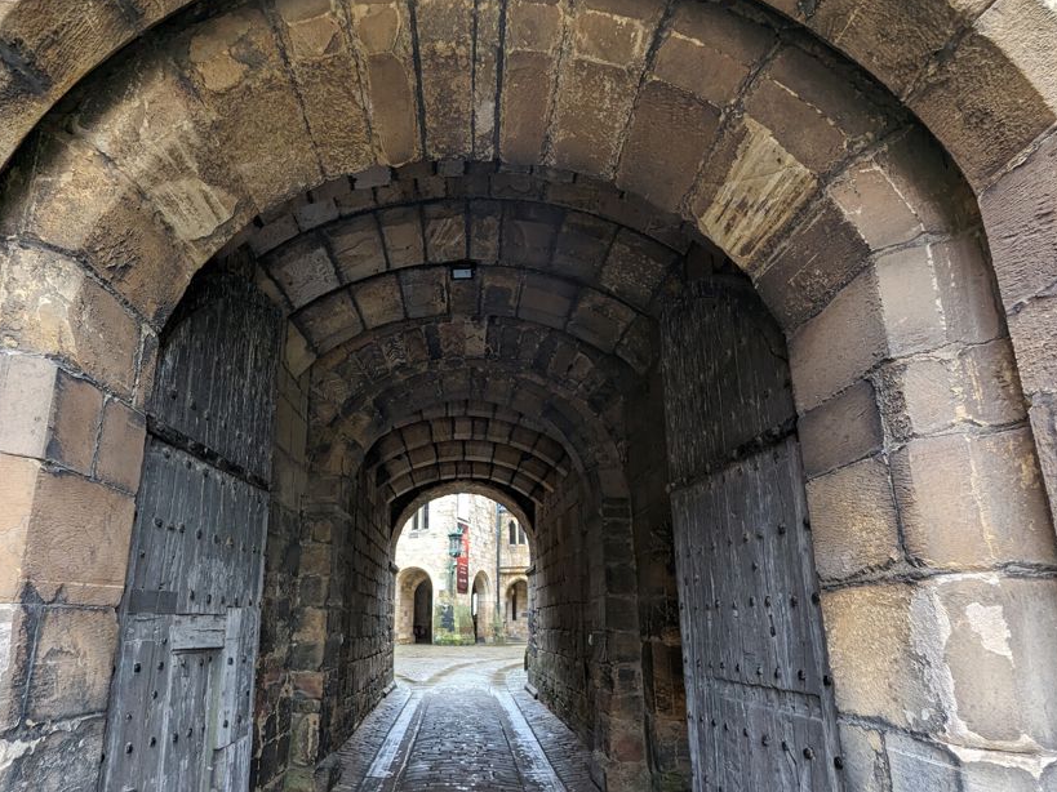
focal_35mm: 20
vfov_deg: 65.5
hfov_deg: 81.3
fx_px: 611
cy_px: 462
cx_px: 454
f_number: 2.2
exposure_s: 1/25
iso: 53
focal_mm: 2.35
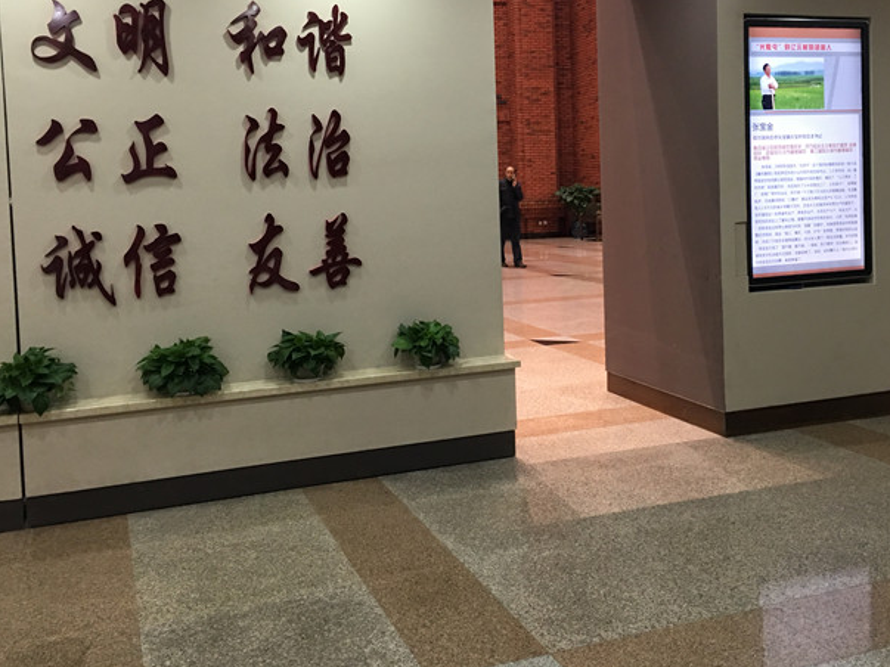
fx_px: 977
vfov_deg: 37.4
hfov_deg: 48.9
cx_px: 484
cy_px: 233
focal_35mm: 38
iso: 64
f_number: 2.2
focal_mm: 4.15
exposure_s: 1/17
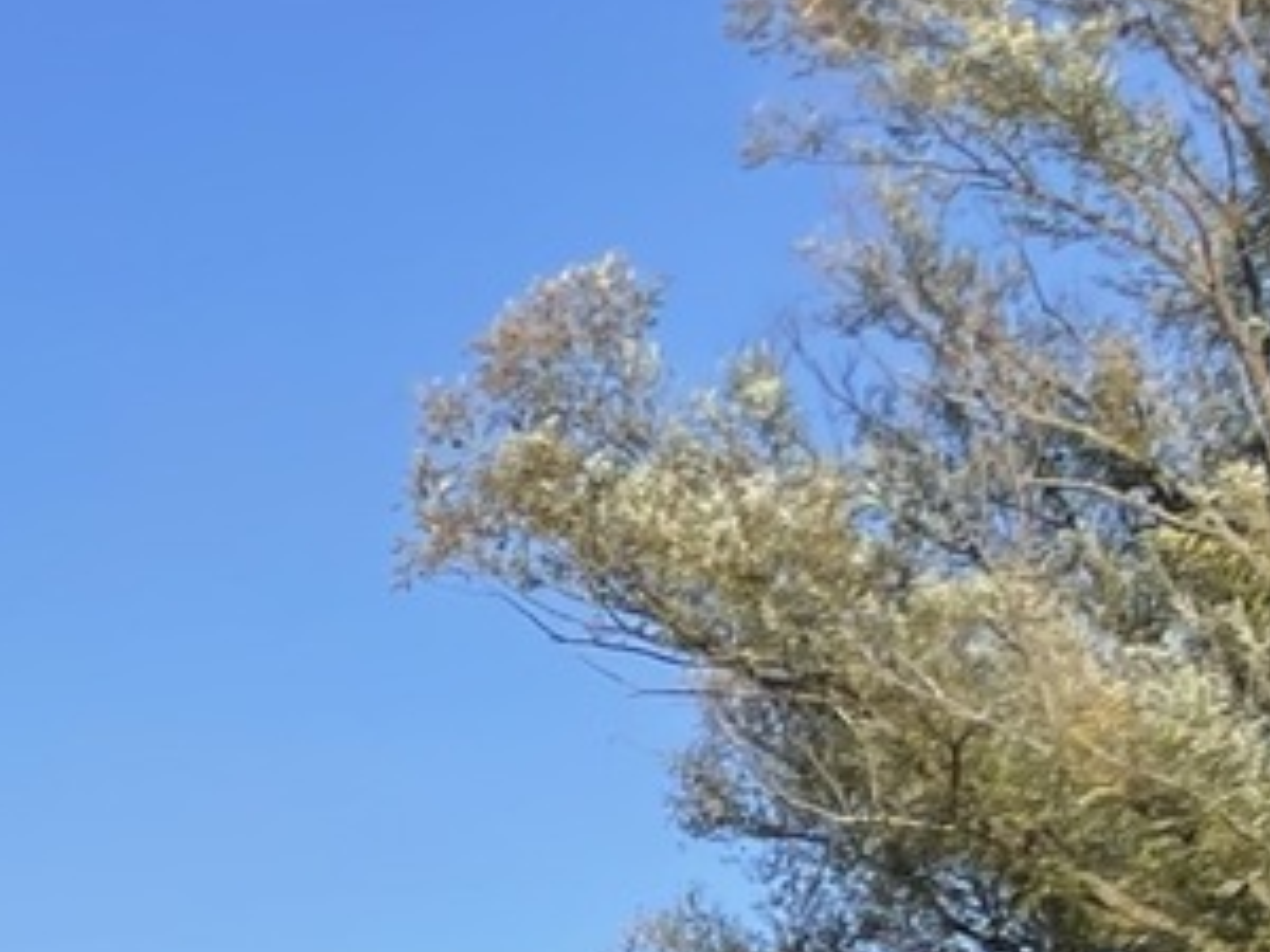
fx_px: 4586
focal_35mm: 125
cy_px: 1743
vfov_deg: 11.0
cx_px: -1312
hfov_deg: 13.4
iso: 32
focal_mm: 4.2
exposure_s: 1/2747
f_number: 1.6
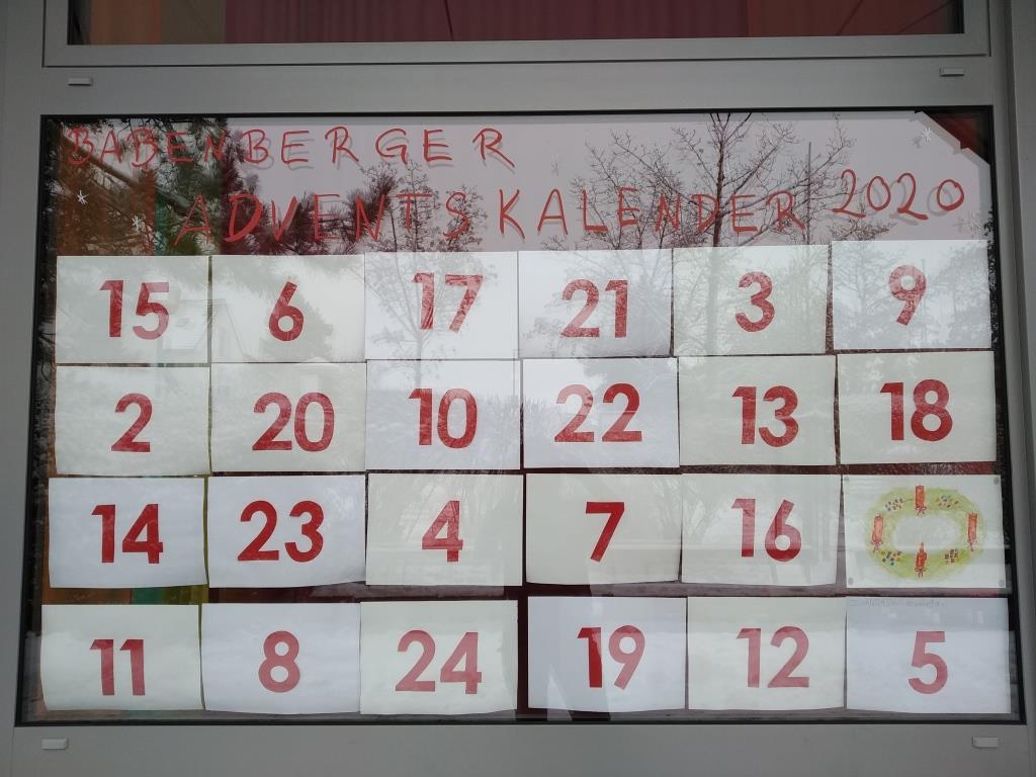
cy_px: 388
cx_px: 518
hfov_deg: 67.3
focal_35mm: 26
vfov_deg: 53.1
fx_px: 778
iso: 100
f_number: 2.2
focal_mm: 3.82
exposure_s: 1/102
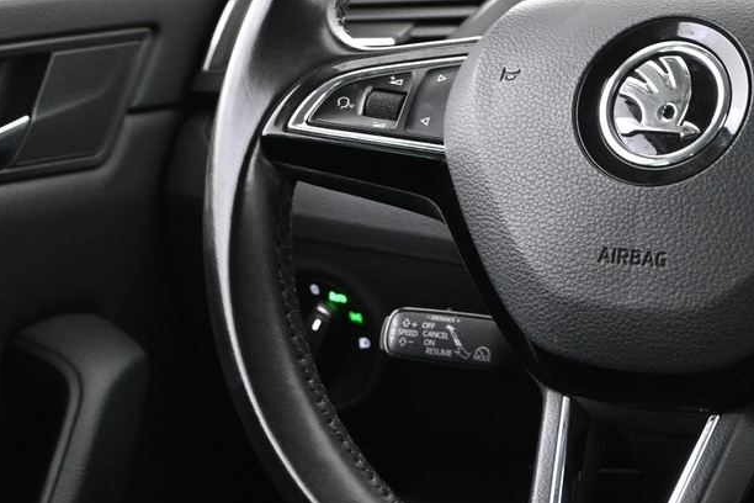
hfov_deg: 20.3
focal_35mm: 99
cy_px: 170
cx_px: 620
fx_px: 2080
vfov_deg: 13.8
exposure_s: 1/13
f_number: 4.2
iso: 1600
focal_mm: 25
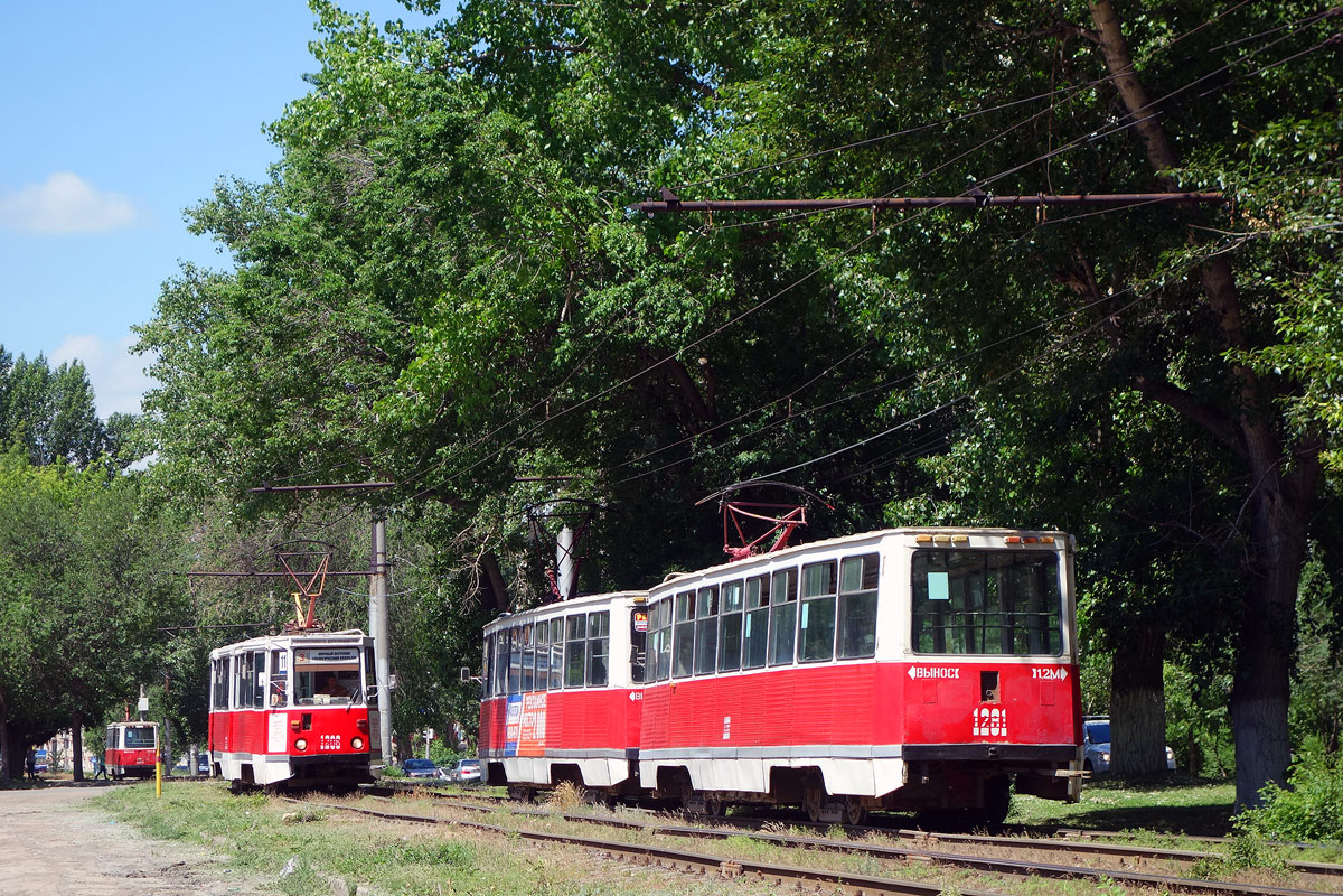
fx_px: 3469
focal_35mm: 93
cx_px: 672
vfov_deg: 14.7
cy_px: 448
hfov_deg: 21.9
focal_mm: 34.59
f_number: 4.9
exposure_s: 1/500
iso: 125
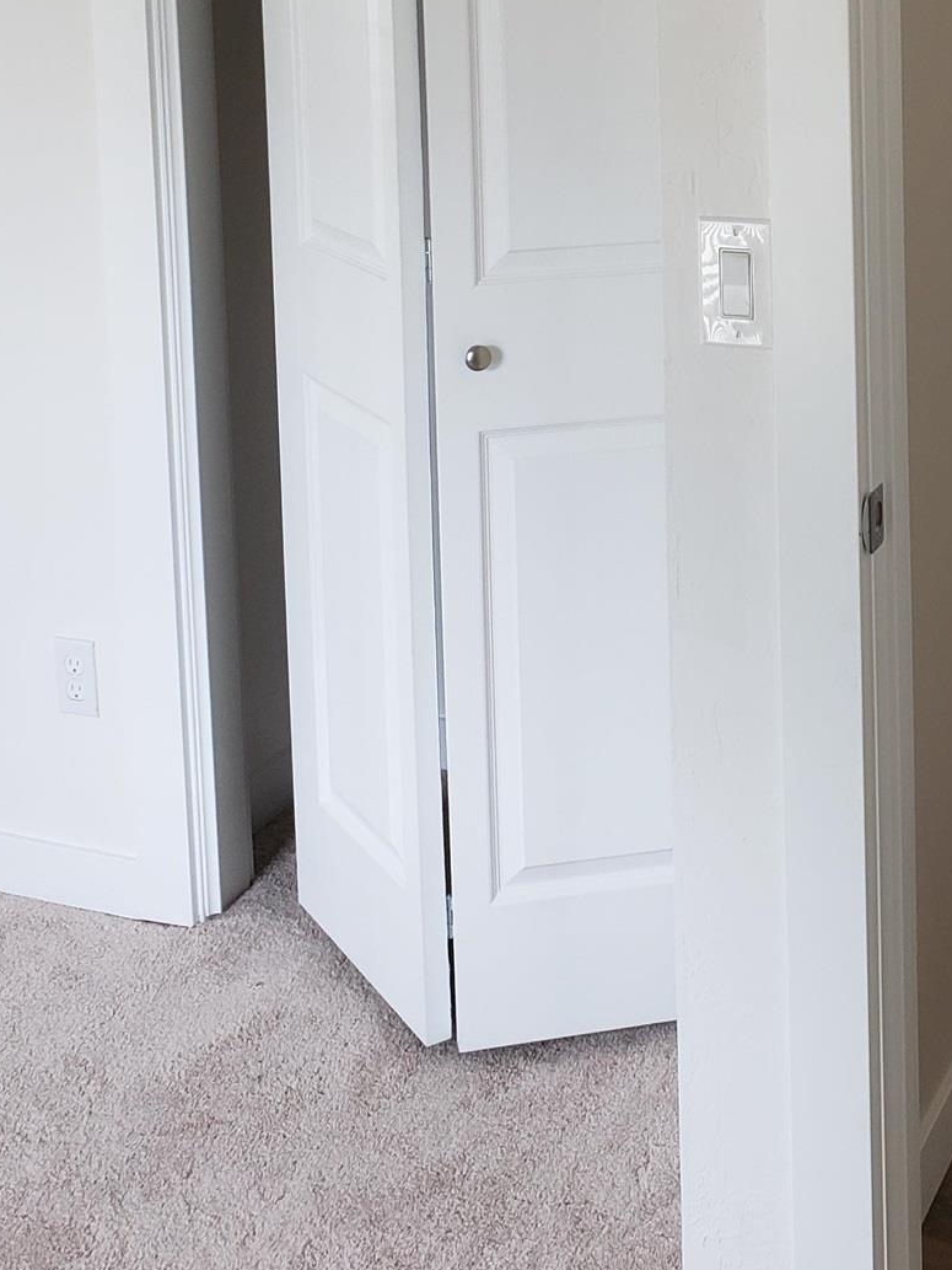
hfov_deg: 24.7
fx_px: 2126
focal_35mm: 58
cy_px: 10
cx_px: 812
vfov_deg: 30.9
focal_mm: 4.3
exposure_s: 1/60
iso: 100
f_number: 2.4
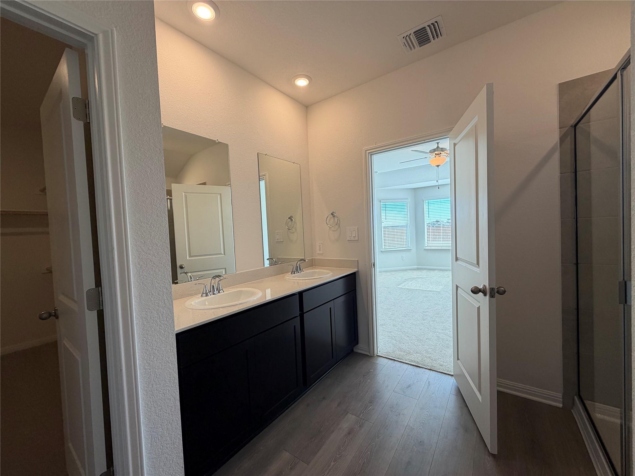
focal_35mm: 14
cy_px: 238
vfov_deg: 85.7
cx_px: 318
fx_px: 257
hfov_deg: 102.1
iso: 100
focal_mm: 2.22
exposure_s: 1/120
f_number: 2.2
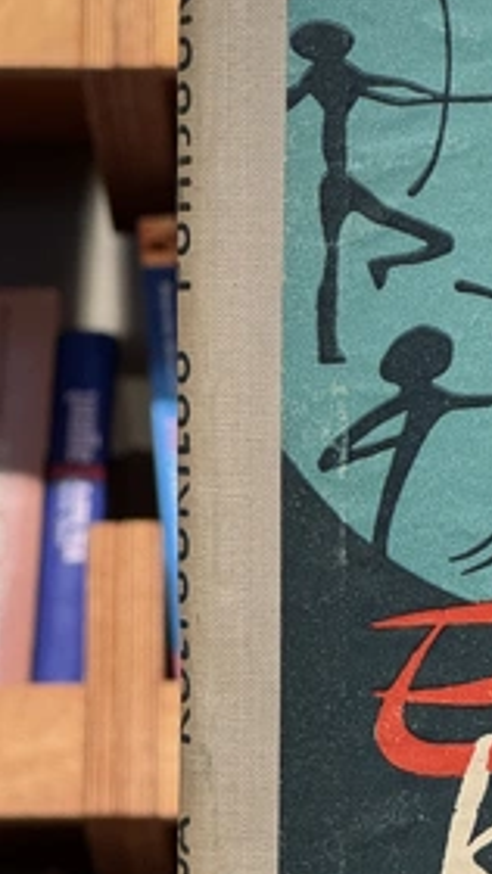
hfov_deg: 5.9
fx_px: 4710
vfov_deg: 10.6
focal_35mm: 203
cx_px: 662
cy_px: 437
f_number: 2.8
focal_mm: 9
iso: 250
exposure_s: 1/66
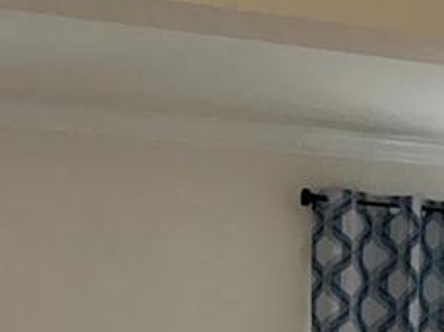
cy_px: 442
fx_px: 1692
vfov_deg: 10.9
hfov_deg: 11.4
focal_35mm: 132
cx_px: 1176
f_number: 1.78
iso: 250
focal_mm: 6.86
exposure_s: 1/117
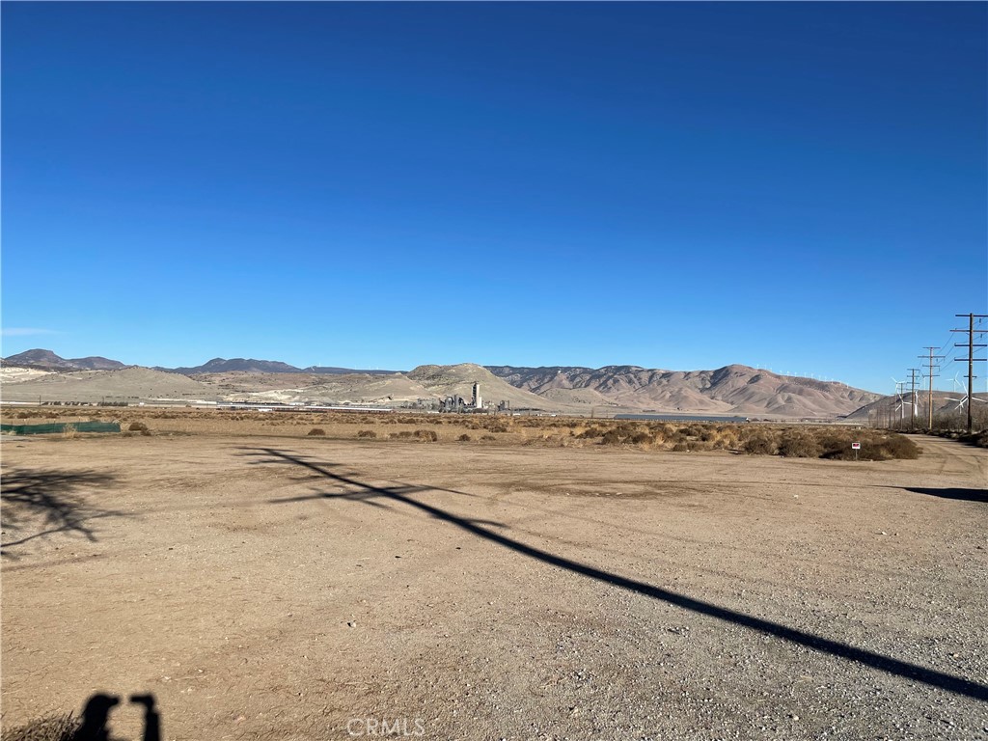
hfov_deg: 67.3
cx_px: 494
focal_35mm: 26
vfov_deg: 53.1
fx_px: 742
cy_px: 370
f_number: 1.6
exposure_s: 1/5291
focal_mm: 4.2
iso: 32
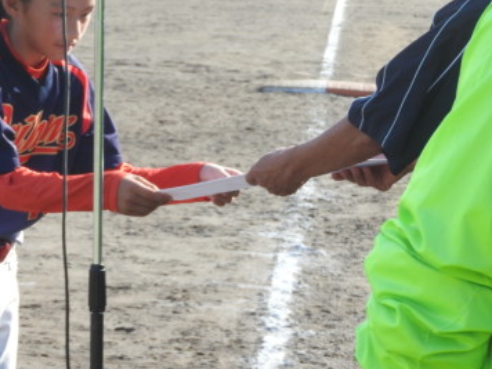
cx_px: 137
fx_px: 3596
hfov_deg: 7.8
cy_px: 163
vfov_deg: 5.9
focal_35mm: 253
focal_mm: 26.9
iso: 100
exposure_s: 1/160
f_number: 5.2
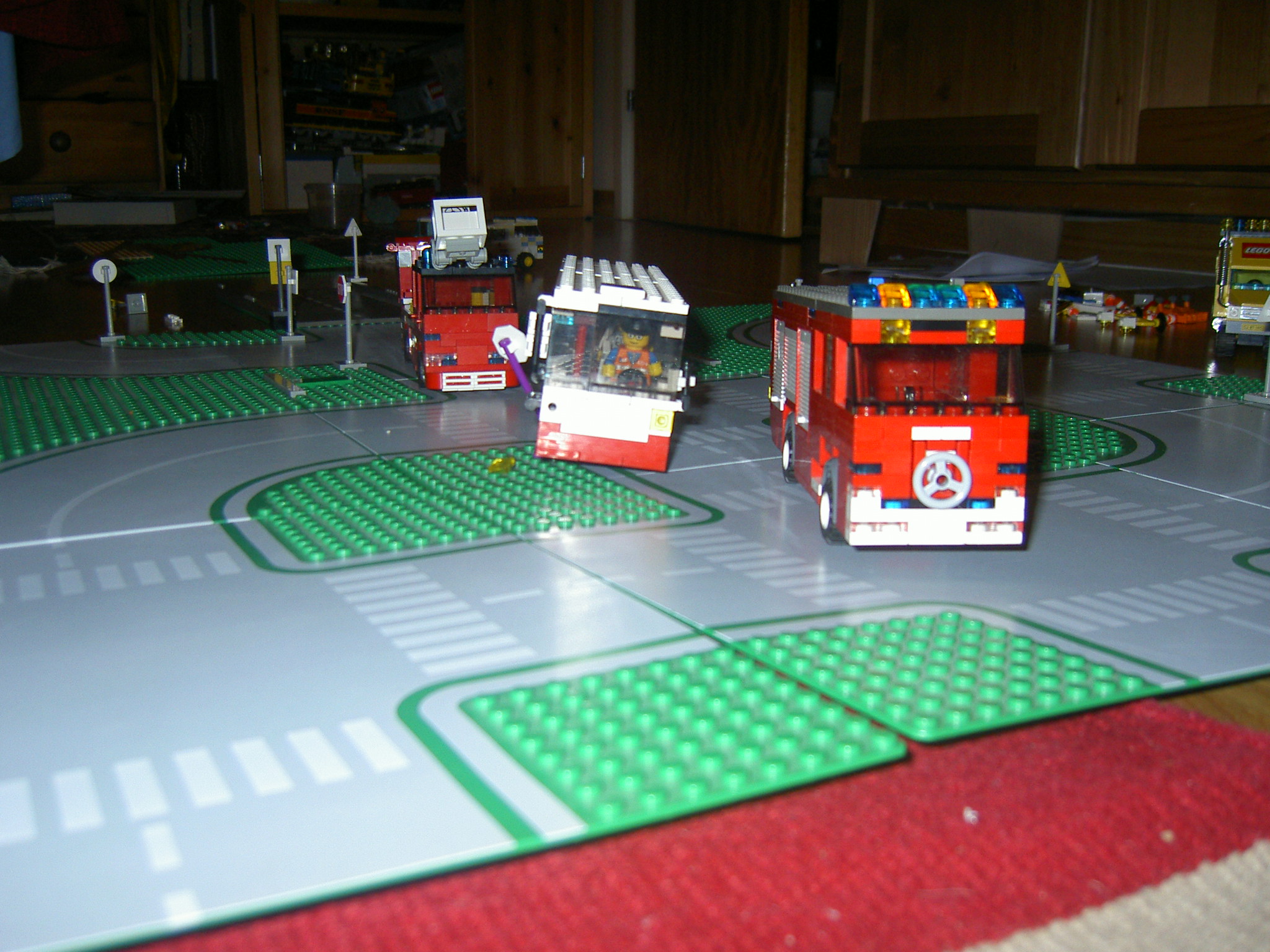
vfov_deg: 41.8
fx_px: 1247
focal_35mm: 34
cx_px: 635
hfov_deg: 54.0
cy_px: 476
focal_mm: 5.6
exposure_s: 1/60
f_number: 2.8
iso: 100
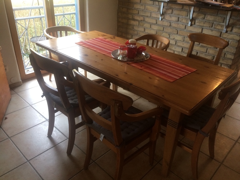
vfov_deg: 48.2
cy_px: 90
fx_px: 201
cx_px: 120
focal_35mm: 29
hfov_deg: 61.7
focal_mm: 4.15
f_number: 2.2
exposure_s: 1/33
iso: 80
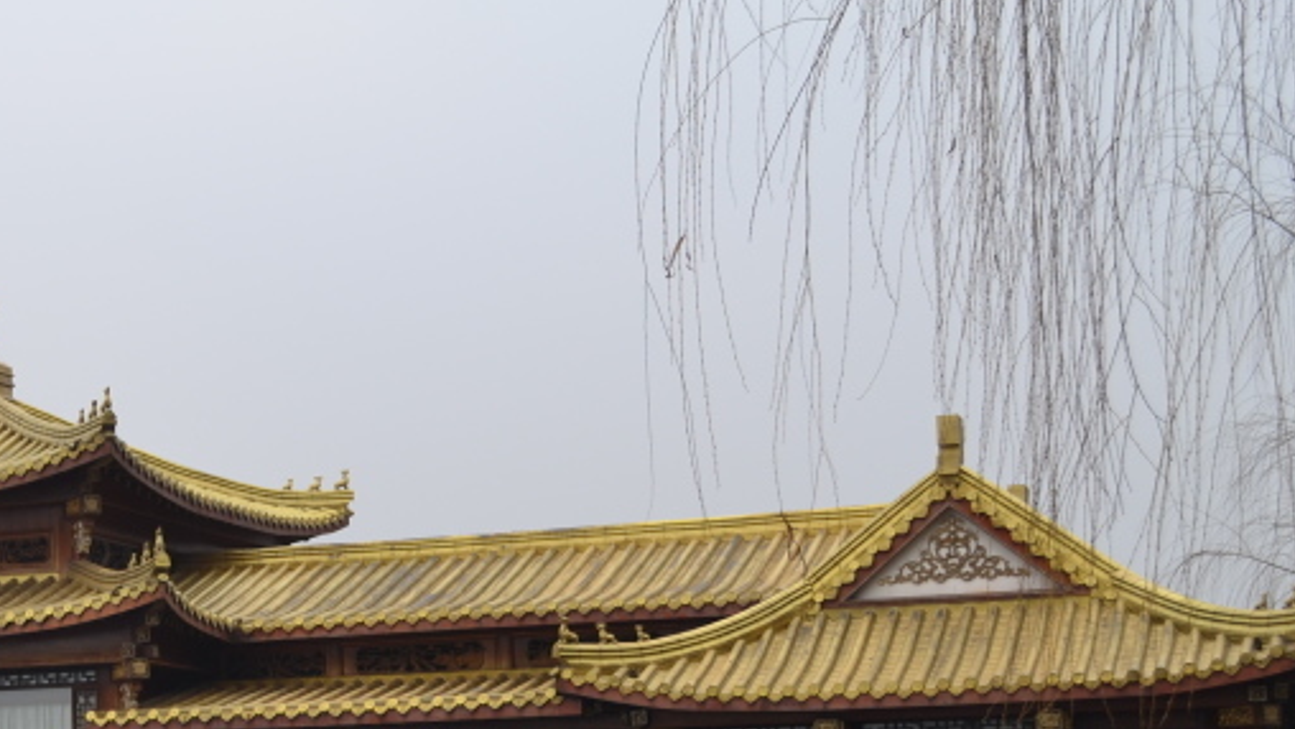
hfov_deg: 26.6
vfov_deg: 15.5
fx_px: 2610
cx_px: 48
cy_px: 763
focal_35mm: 76
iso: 100
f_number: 5.6
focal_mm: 24
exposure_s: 1/125
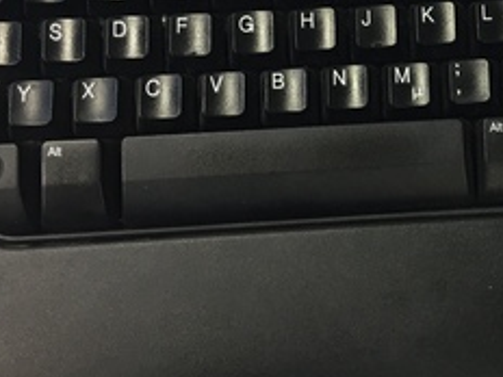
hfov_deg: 23.0
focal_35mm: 80
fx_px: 1162
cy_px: 117
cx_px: 555
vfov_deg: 18.4
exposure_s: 1/33
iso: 50
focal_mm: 4.15
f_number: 2.2
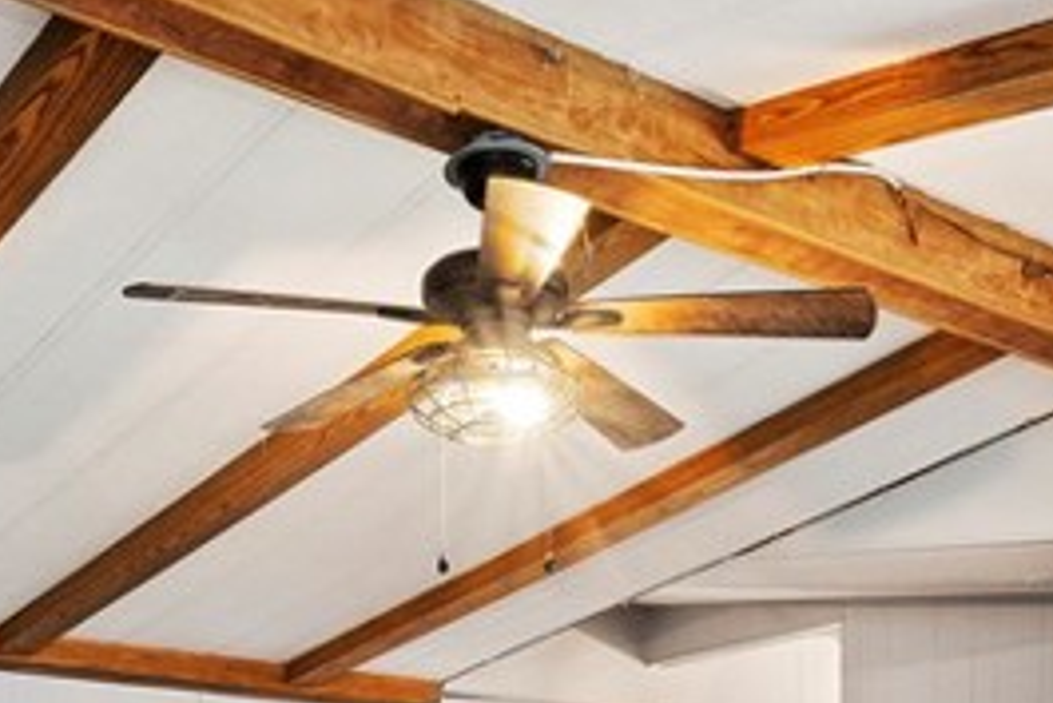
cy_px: 868
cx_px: 481
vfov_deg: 22.8
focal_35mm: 54
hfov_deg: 36.8
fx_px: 1580
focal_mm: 14
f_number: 10
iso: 500
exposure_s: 1/2
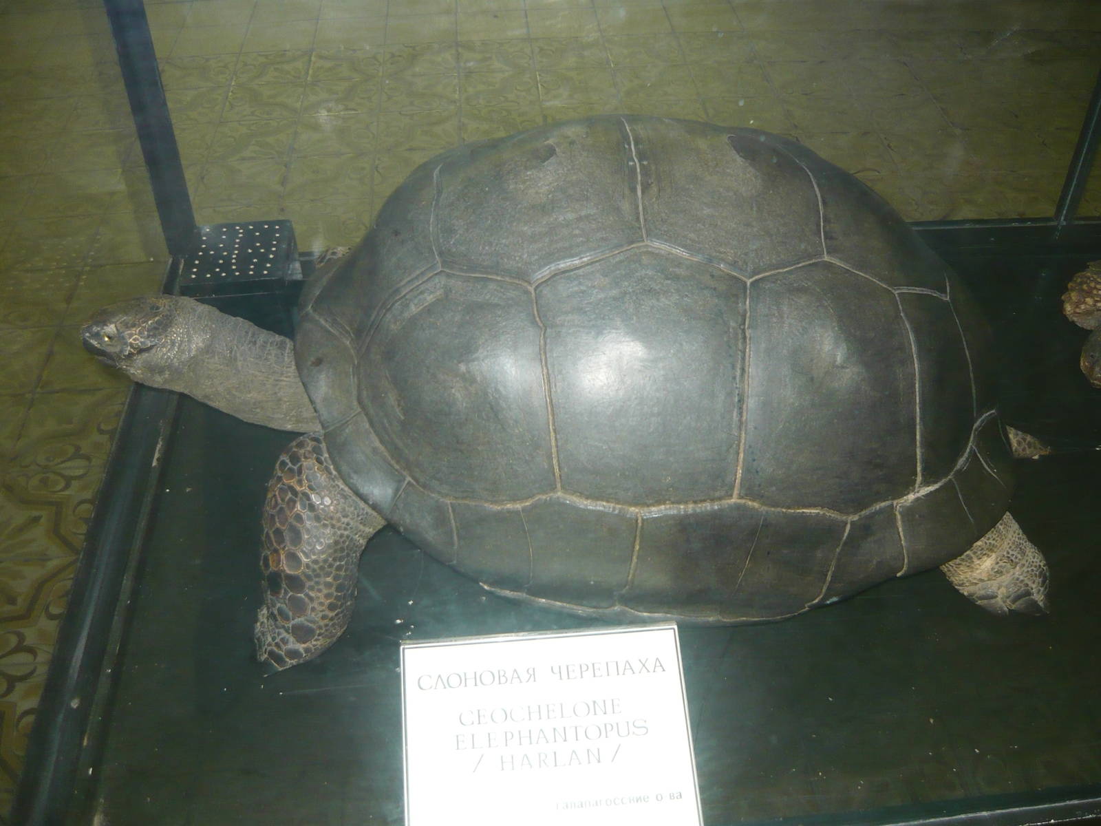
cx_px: 550
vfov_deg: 42.9
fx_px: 1050
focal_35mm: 33
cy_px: 413
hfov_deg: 55.4
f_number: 2.8
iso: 250
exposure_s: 1/30
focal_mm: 5.5
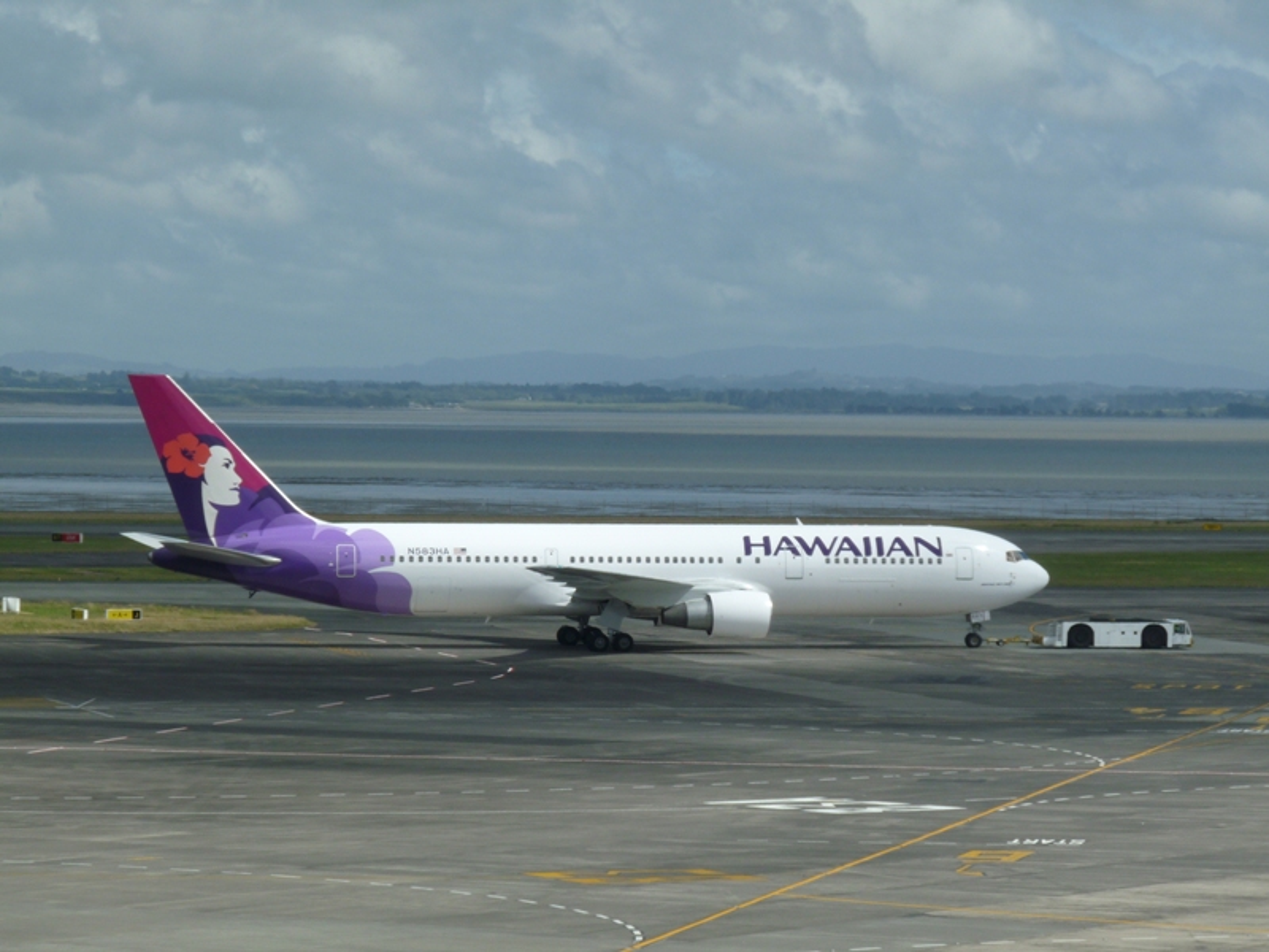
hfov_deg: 10.3
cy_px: 476
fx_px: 7039
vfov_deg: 7.7
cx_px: 634
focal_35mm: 192
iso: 100
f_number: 8
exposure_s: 1/400
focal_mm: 34.2
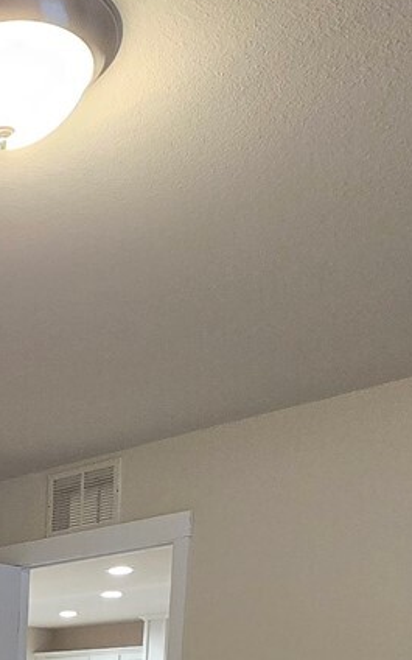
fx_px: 934
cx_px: -202
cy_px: 836
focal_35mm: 52
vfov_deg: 31.1
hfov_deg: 21.1
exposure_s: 1/60
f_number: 2.2
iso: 250
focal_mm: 2.2
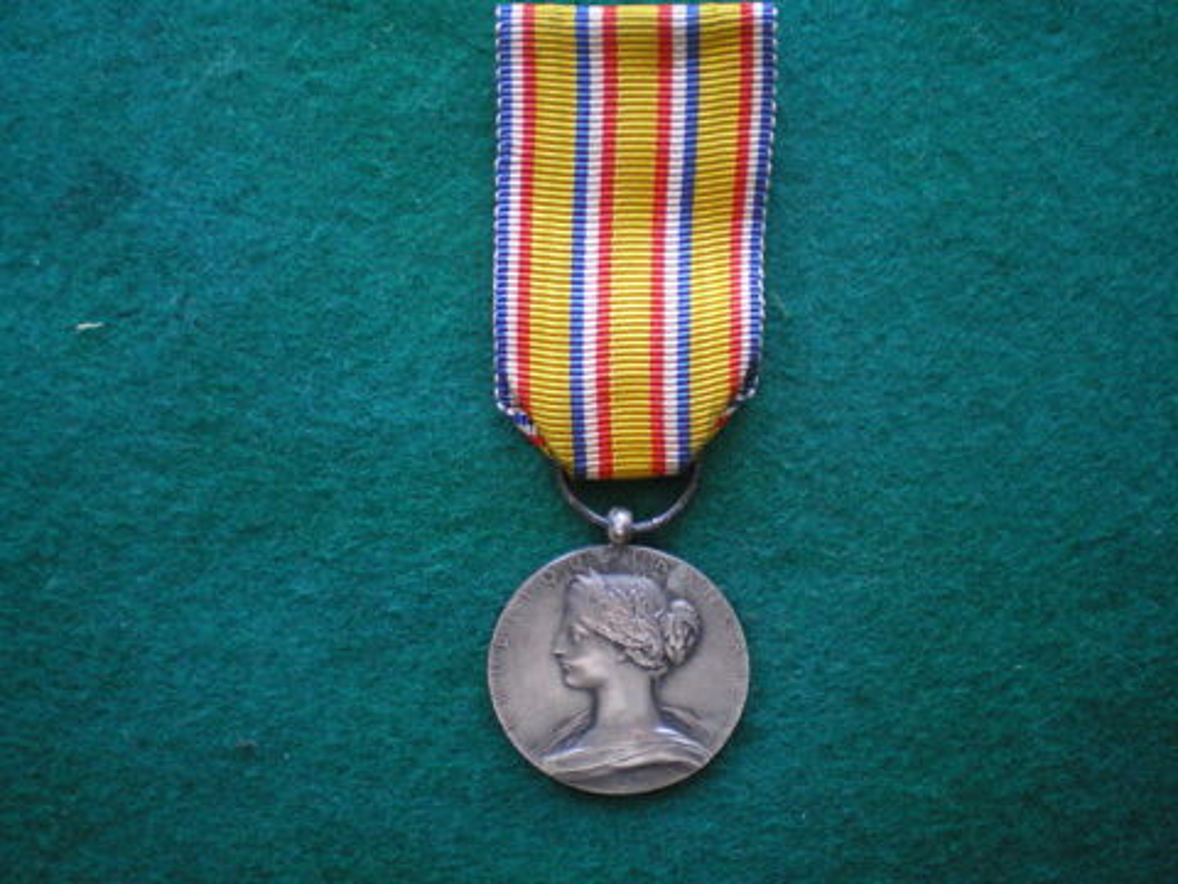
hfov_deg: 49.0
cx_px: 589
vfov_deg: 37.7
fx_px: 1293
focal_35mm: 38
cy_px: 442
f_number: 3.1
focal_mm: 6.3
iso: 400
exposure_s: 1/10
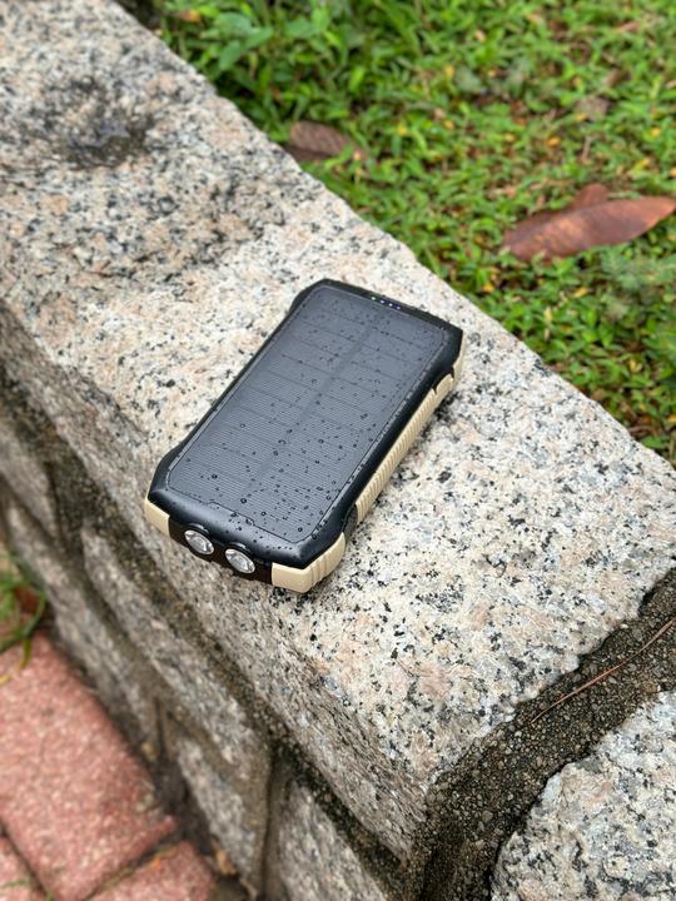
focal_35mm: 48
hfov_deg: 30.3
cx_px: 338
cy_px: 450
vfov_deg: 39.7
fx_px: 1250
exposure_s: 1/279
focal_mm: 6.86
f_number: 1.78
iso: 64
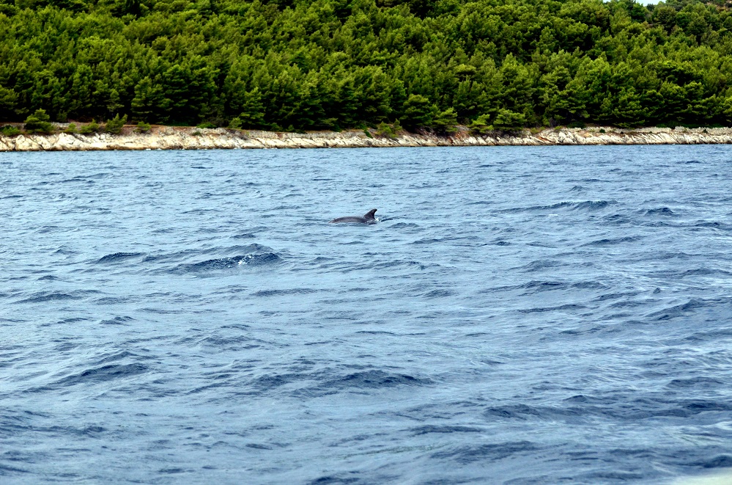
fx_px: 2434
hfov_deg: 17.1
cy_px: 242
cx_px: 366
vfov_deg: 11.4
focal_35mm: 120
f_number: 4.5
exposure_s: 1/3200
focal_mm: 80
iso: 640
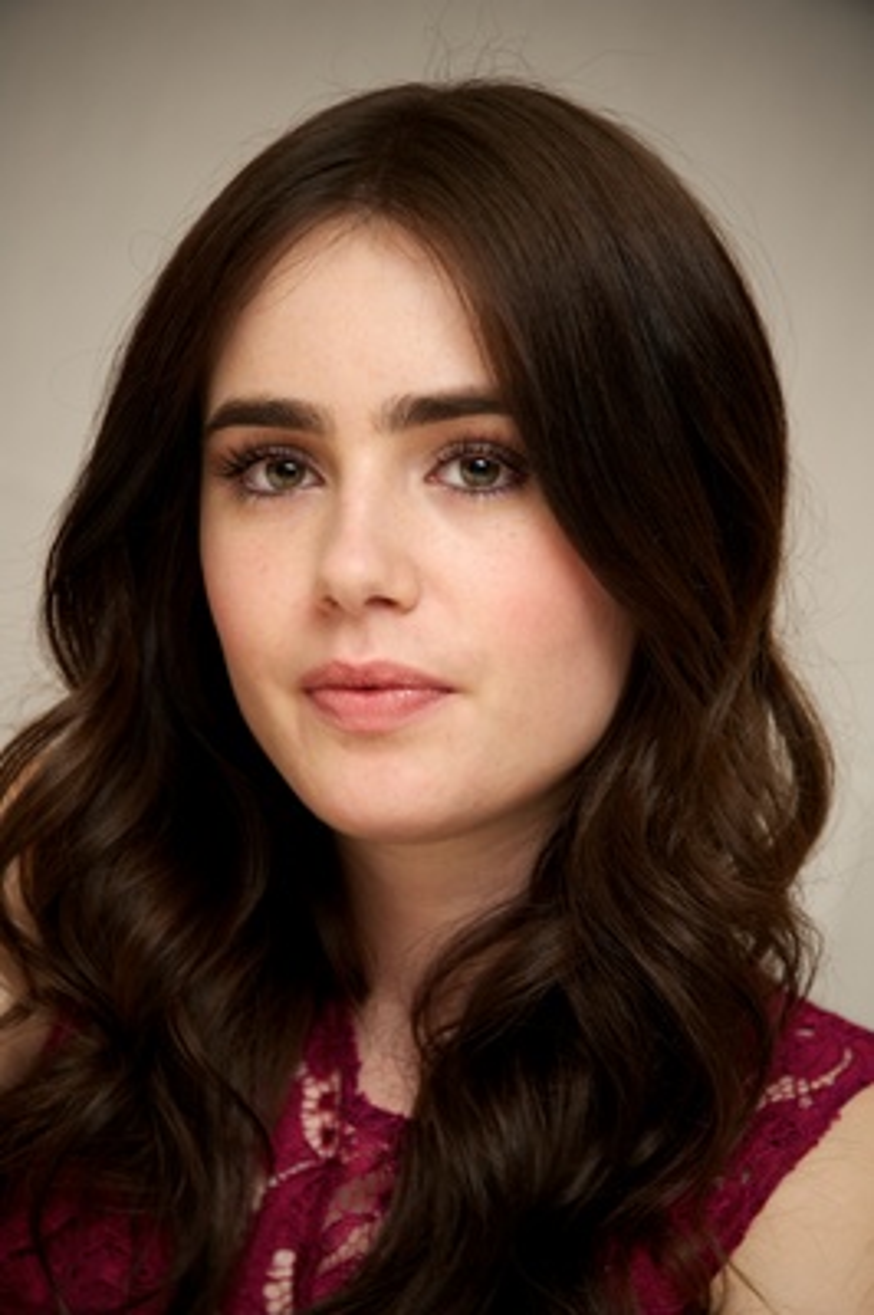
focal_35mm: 300
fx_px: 10943
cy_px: 658
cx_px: 437
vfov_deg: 6.9
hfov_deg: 4.6
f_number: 5.6
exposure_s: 1/60
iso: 400
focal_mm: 300
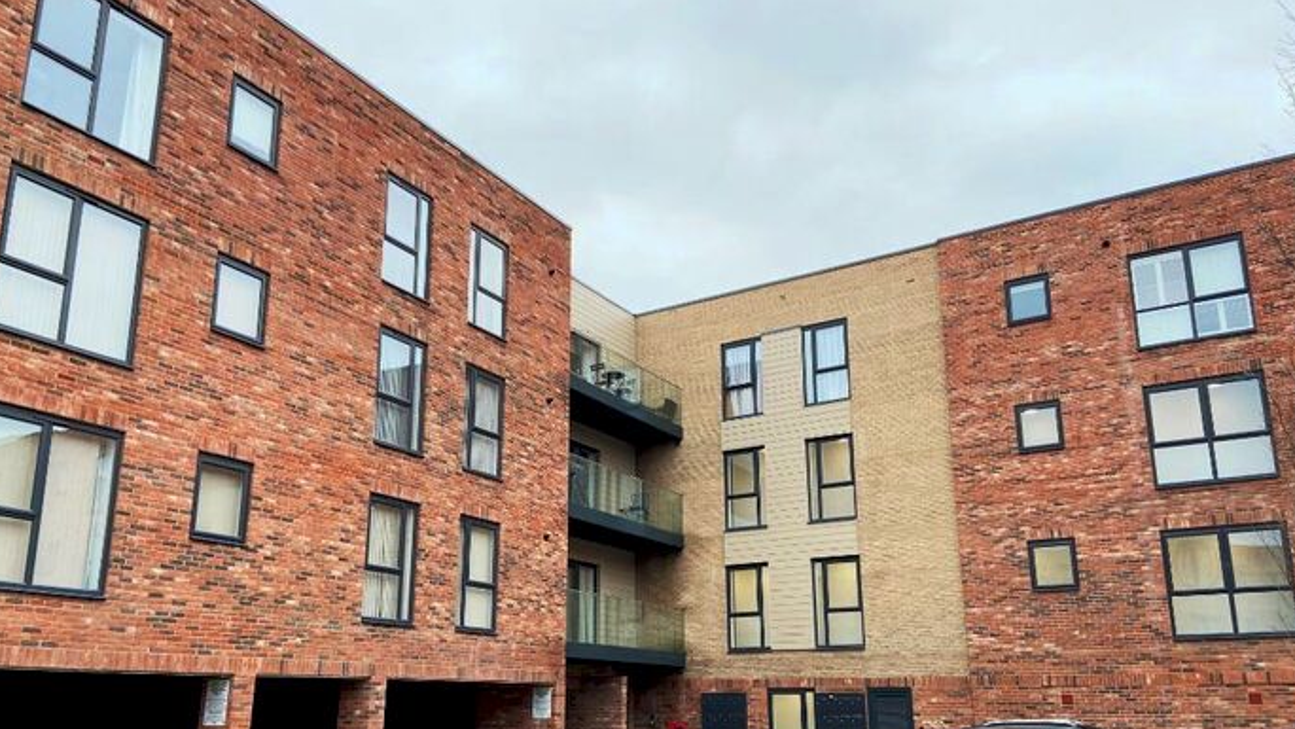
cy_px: 491
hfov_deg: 66.1
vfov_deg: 39.7
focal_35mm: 29
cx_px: 653
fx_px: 996
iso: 32
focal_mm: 4.25
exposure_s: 1/121
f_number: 1.8
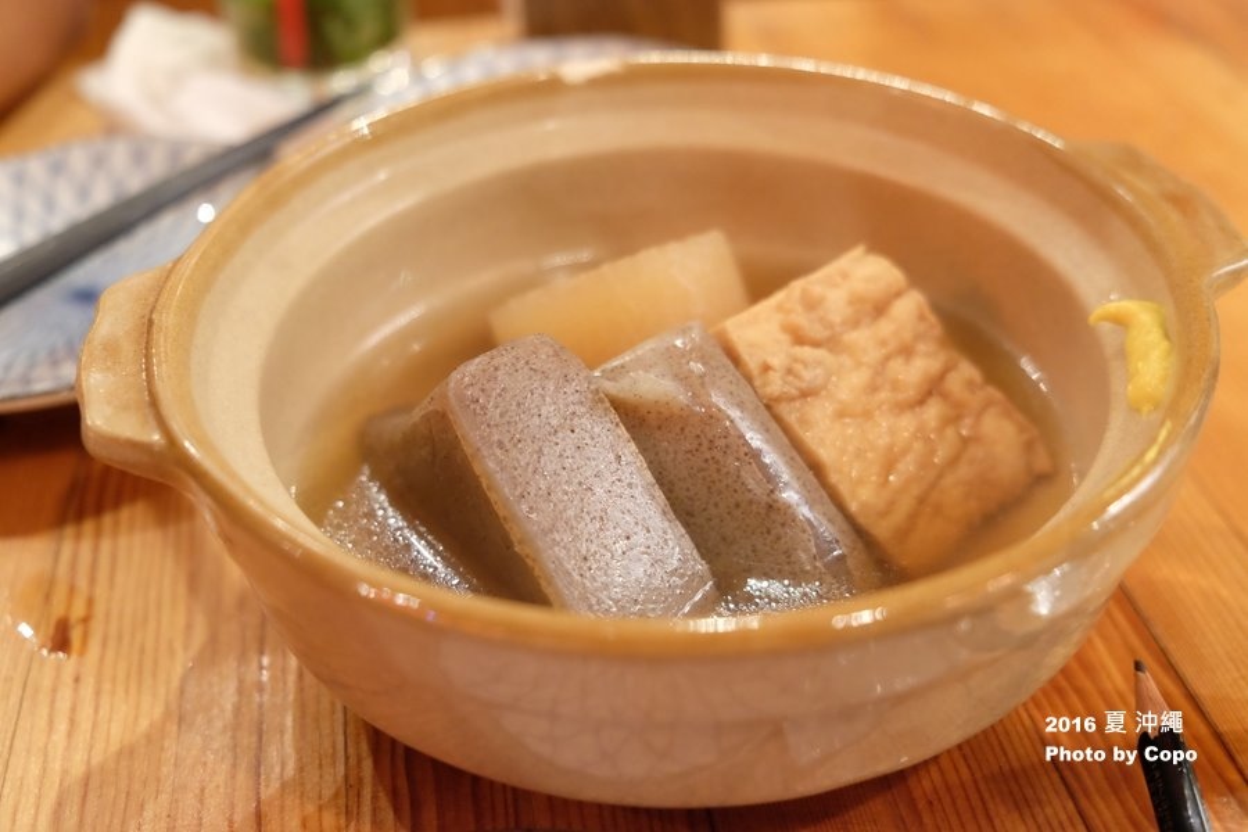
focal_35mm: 38
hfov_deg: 50.7
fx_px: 1317
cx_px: 624
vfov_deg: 35.1
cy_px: 416
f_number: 3.2
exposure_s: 1/30
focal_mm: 25.4
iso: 3200
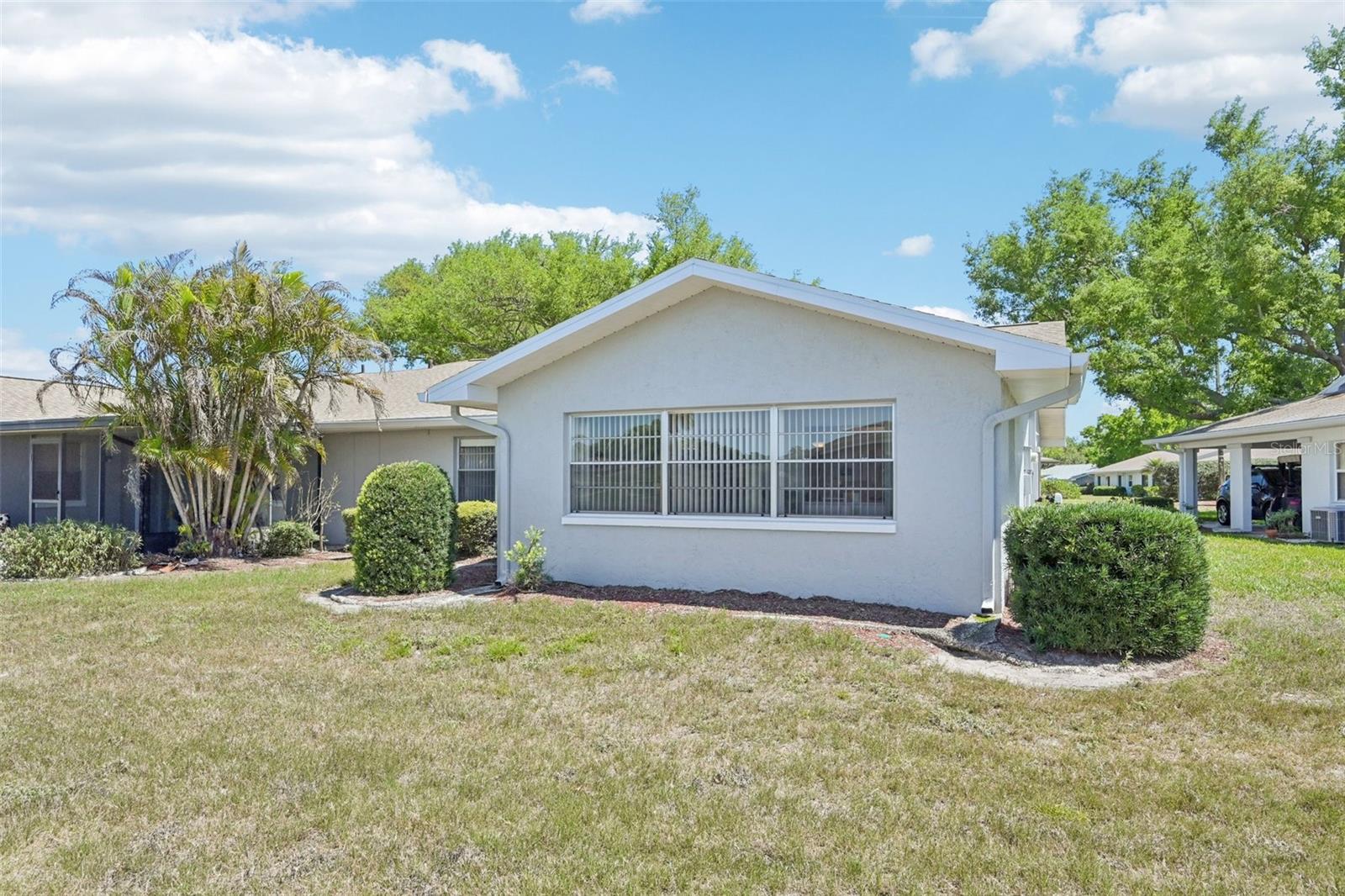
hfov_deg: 81.2
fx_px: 784
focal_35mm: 21
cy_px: 448
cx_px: 672
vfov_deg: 59.5
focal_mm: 21
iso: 400
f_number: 8
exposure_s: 1/800
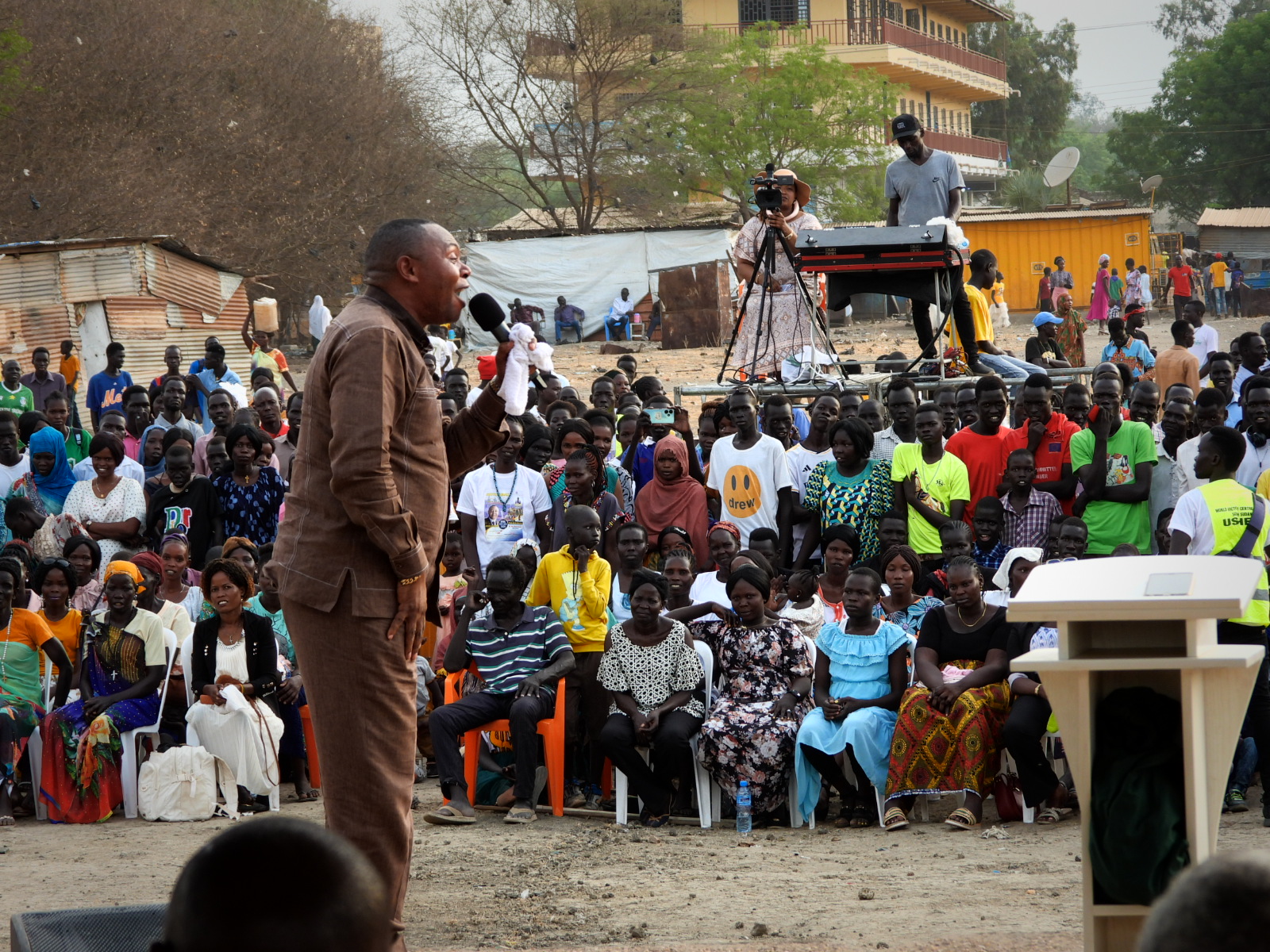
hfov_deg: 12.7
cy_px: 476
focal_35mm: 155
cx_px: 635
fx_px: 5687
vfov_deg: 9.6
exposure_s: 1/60
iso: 100
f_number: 4
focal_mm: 27.9
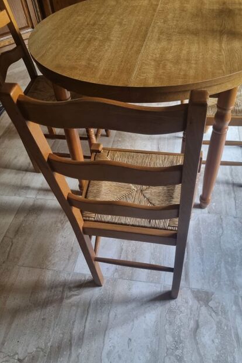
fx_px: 282
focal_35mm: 28
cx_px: 131
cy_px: 187
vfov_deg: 65.5
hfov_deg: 46.4
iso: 320
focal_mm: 5.4
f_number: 1.8
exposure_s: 1/50
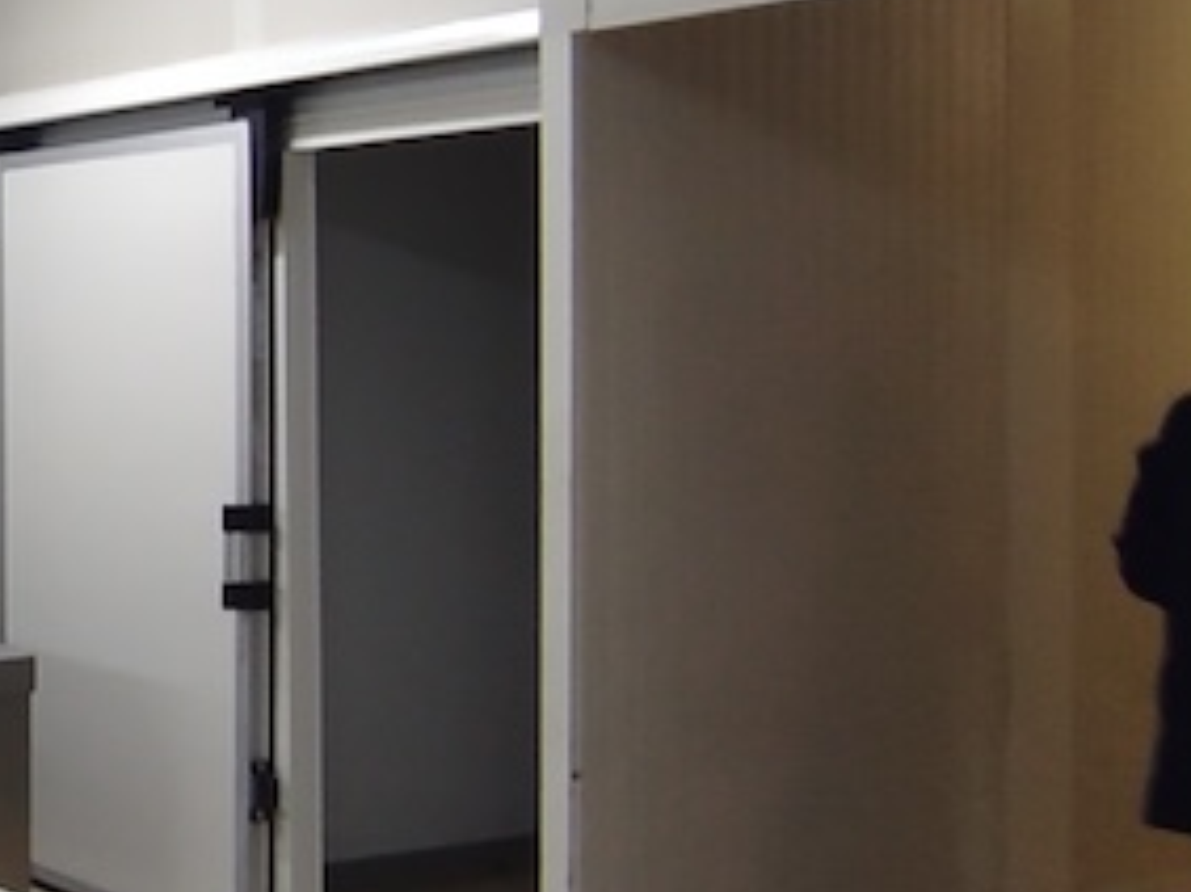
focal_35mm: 53
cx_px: -412
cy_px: 383
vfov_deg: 27.5
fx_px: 1823
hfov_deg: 28.6
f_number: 2.2
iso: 100
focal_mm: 1.65
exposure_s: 1/33
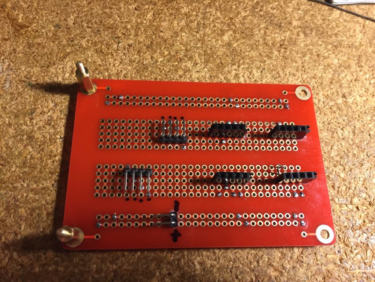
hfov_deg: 61.6
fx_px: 314
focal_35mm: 29
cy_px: 141
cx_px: 188
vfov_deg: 48.3
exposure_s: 1/30
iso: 100
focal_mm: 4.15
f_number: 2.2
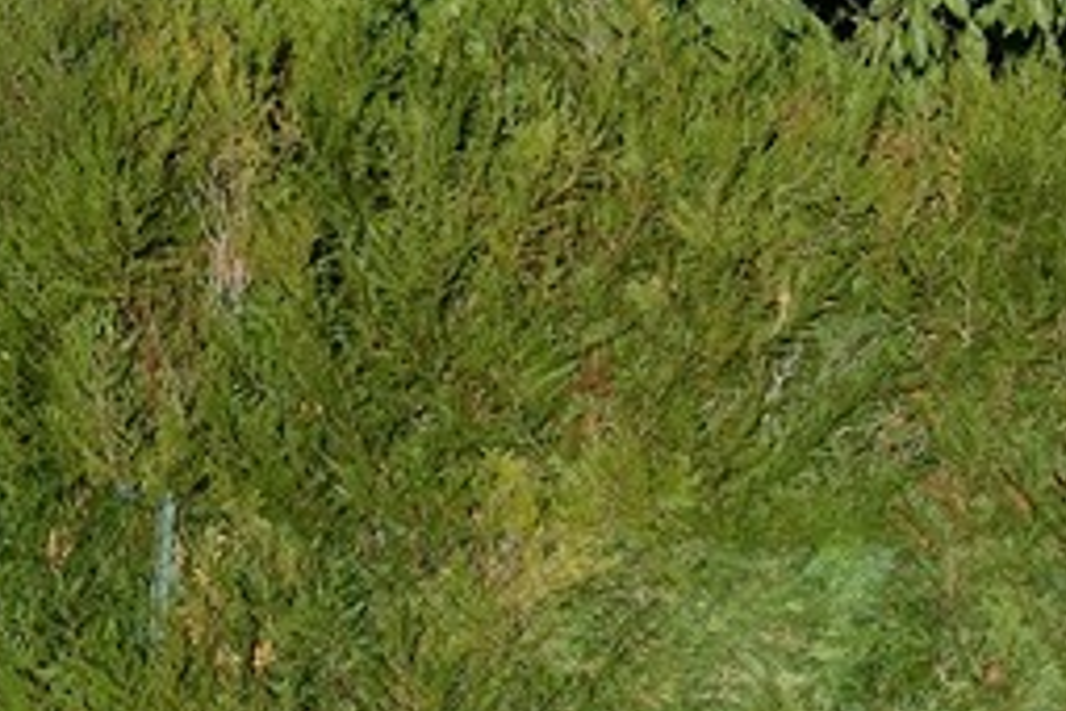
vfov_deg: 5.6
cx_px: -1392
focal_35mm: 238
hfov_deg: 8.1
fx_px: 7047
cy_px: -813
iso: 200
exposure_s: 1/200
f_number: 11
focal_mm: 38
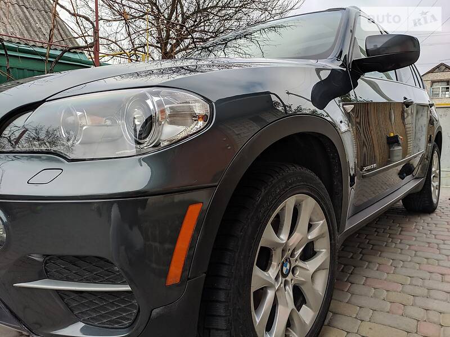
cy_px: 168
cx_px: 225
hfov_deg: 67.3
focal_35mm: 26
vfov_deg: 53.1
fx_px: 338
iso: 102
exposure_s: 1/397
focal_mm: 4.8
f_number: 1.8
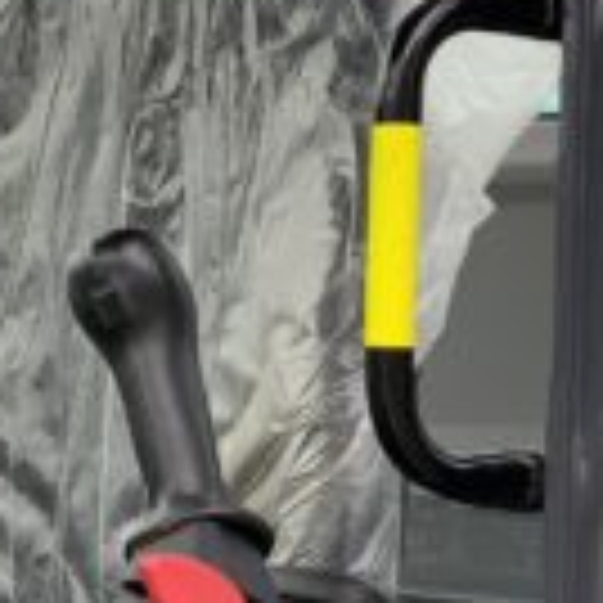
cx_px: 76
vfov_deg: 14.3
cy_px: 436
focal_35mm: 122
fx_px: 2404
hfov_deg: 14.2
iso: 16
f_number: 1.8
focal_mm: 3
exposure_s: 1/162
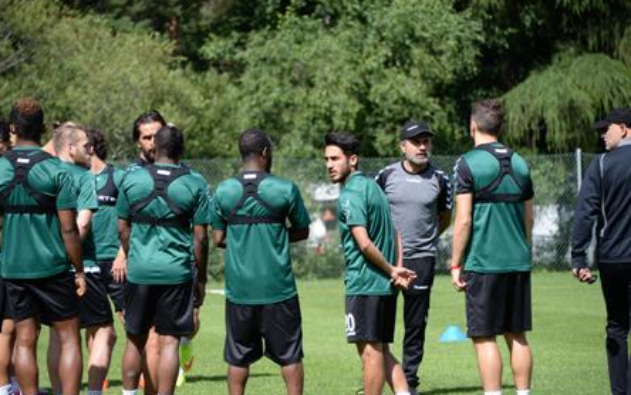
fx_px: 3716
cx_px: 316
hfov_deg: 9.7
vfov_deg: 6.1
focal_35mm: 216
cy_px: 205
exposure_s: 1/1250
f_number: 5.6
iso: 500
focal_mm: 210
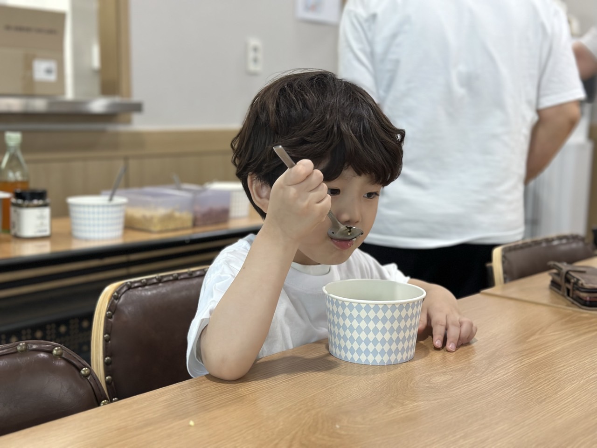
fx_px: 828
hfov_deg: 39.7
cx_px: 298
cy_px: 224
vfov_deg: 30.3
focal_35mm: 48
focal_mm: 6.86
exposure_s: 1/60
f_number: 1.78
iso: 250
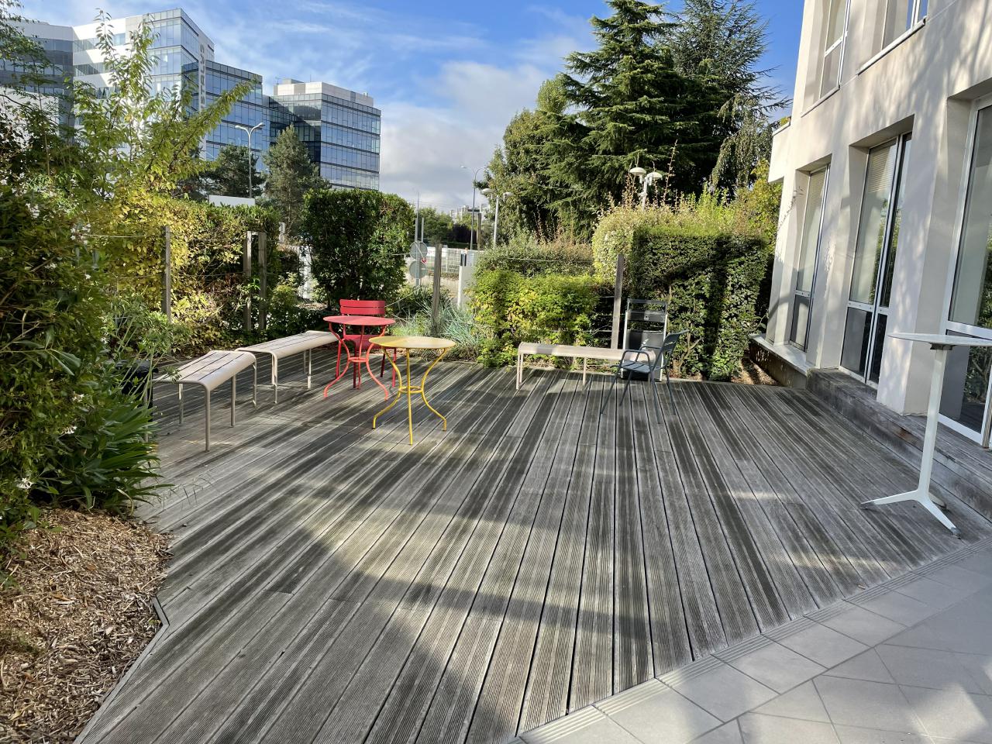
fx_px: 745
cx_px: 496
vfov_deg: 53.1
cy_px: 372
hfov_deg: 67.3
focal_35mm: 26
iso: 32
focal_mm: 4.2
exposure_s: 1/1171
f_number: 1.6
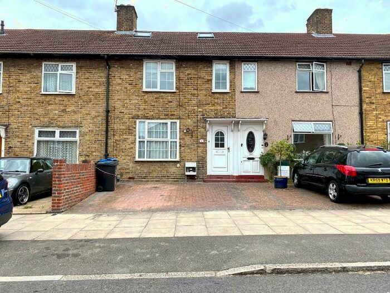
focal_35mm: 26
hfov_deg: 67.3
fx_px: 293
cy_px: 146
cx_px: 195
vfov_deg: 53.1
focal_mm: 4.25
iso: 32
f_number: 1.8
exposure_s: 1/1114
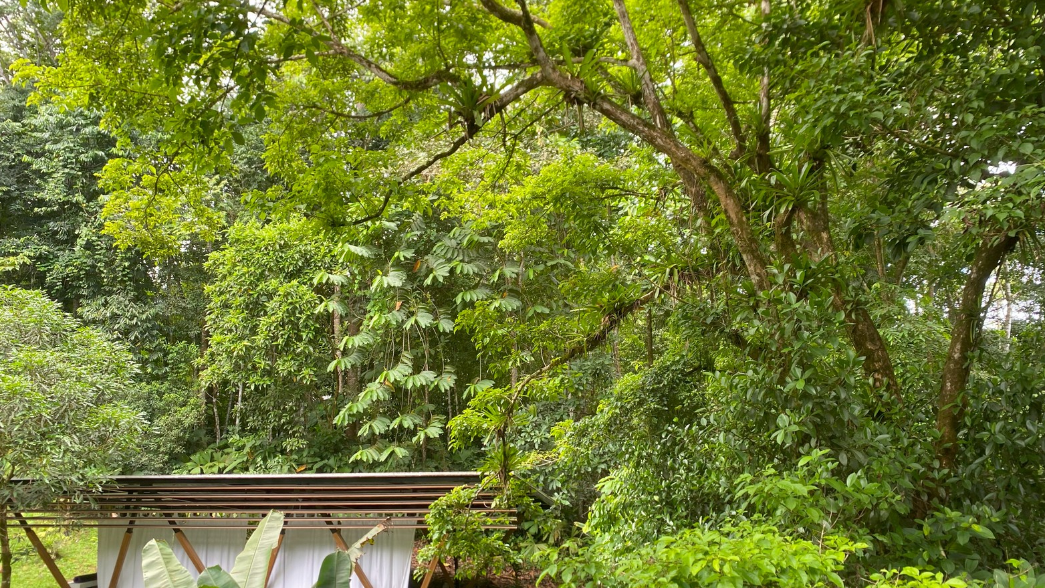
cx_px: 518
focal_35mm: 29
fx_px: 804
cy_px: 326
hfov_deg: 66.1
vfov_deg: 40.1
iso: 50
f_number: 1.8
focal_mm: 4.25
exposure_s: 1/121
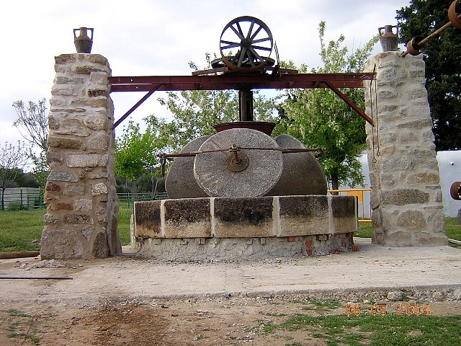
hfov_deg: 37.5
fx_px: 679
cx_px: 230
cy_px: 173
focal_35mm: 51
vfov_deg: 28.6
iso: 100
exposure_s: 1/273
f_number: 3.1
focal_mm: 6.6
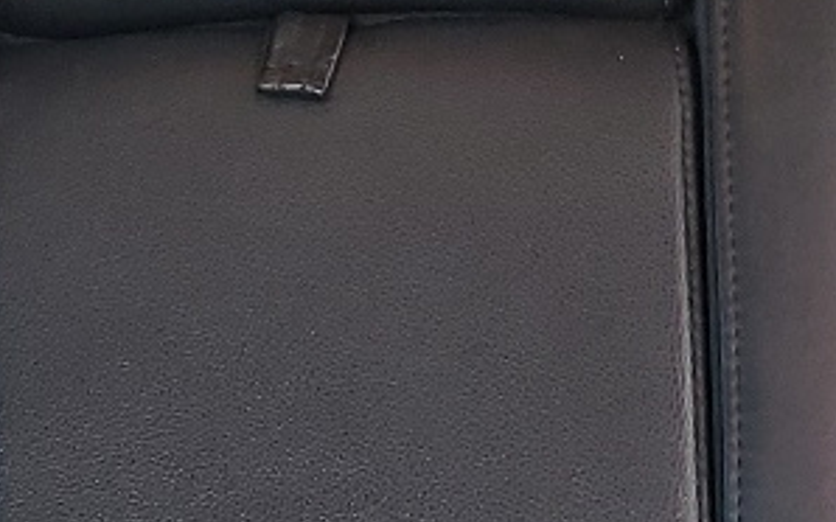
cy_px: 609
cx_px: 191
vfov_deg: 8.8
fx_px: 3371
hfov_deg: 14.1
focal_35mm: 148
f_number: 1.5
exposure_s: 1/50
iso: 105
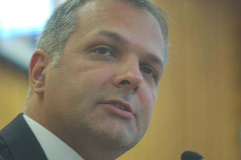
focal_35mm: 300
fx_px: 2007
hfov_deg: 6.9
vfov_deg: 4.6
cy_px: 80
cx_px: 120
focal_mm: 200
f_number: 2.8
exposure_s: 1/80
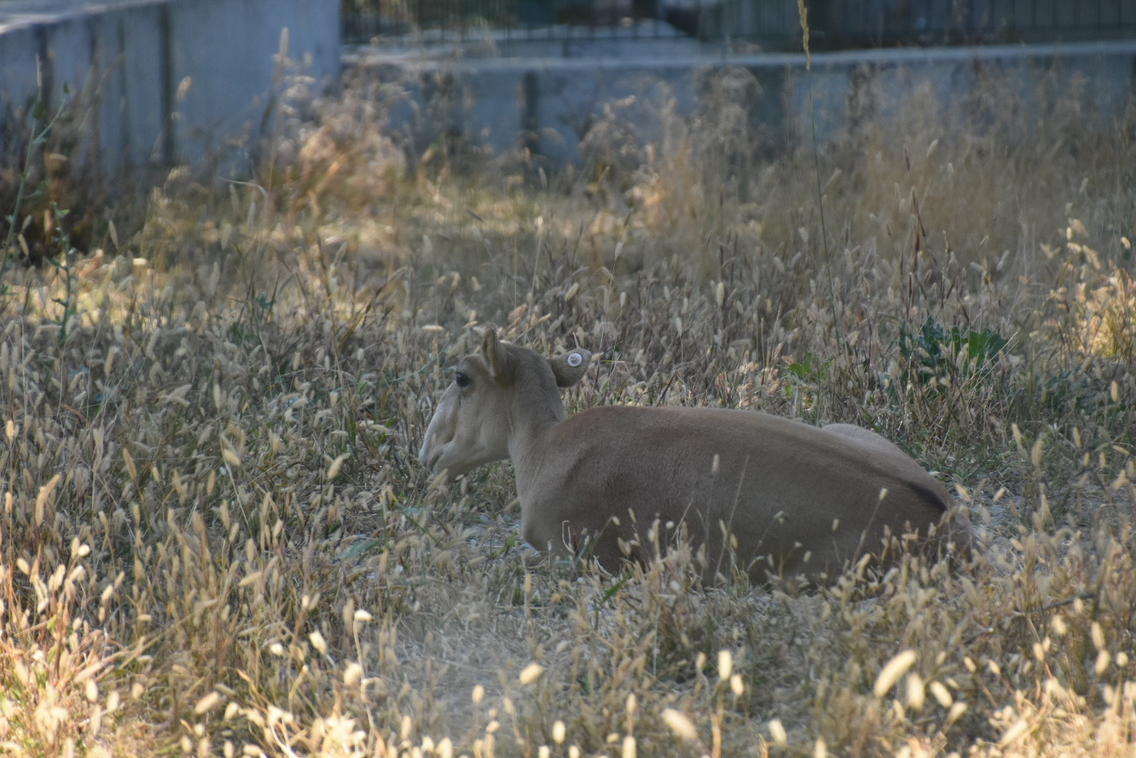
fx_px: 13950
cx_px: 618
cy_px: 353
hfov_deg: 4.7
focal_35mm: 442
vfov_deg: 3.1
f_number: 6.3
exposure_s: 1/1000
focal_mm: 240
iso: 1000
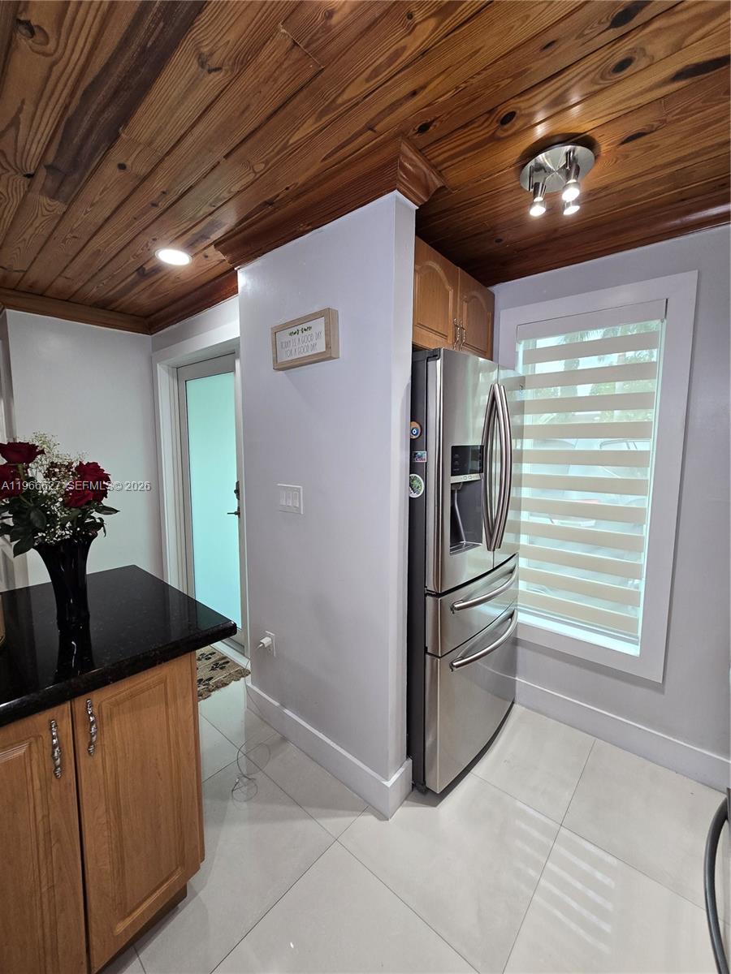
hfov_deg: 89.9
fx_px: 366
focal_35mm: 13
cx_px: 366
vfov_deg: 106.2
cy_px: 487
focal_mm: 2.2
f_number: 2.2
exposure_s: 1/60
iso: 100
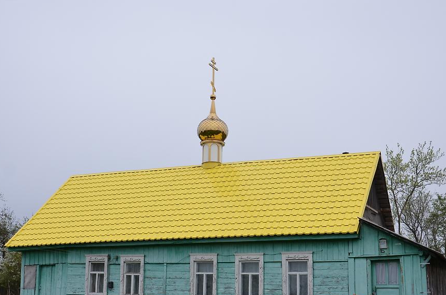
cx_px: 236
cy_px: 200
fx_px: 618
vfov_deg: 26.7
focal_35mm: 50
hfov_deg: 39.7
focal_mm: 24
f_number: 5.6
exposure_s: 1/125
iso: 320
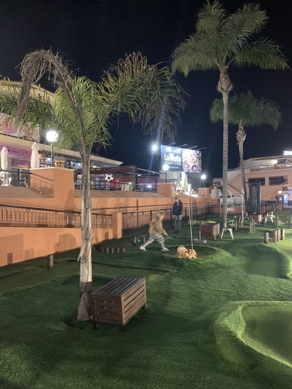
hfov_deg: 53.1
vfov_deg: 67.3
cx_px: 146
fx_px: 292
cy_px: 194
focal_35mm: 26
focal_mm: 4.25
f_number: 1.8
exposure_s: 1/20
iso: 800
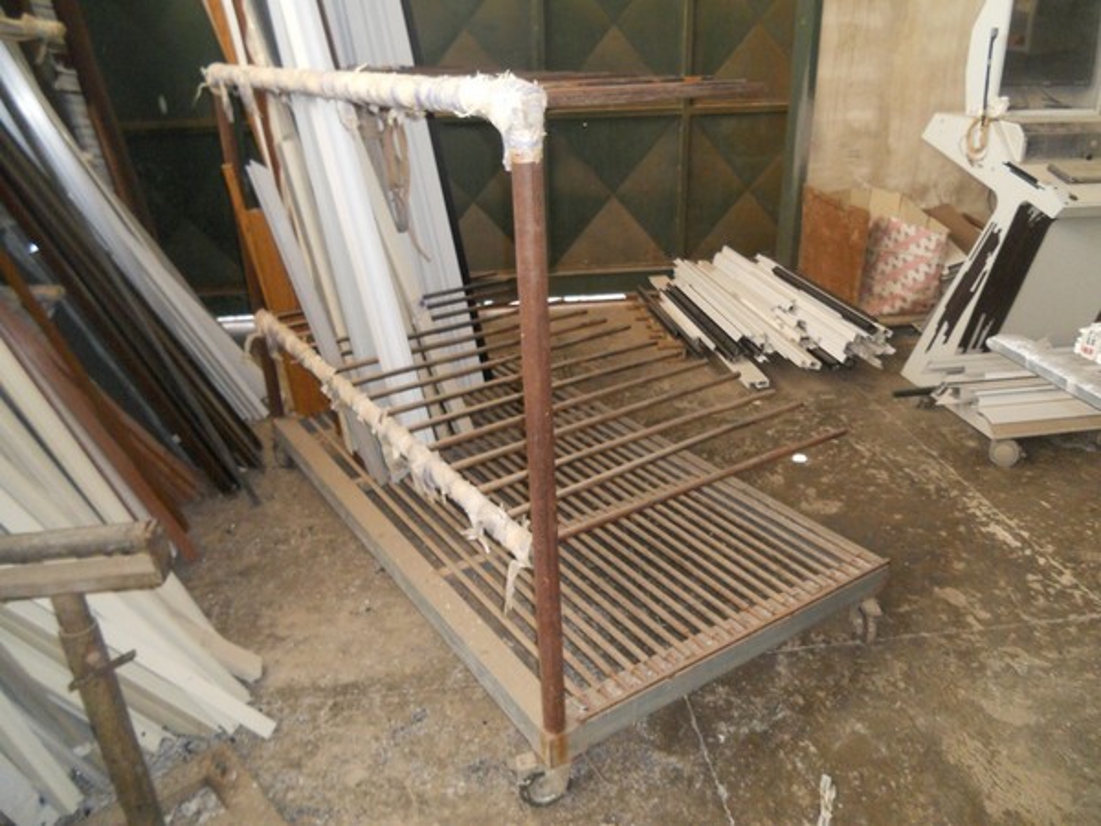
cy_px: 413
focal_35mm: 27
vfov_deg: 51.4
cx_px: 550
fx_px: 859
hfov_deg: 65.3
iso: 250
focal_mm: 4.9
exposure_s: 1/25
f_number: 3.2
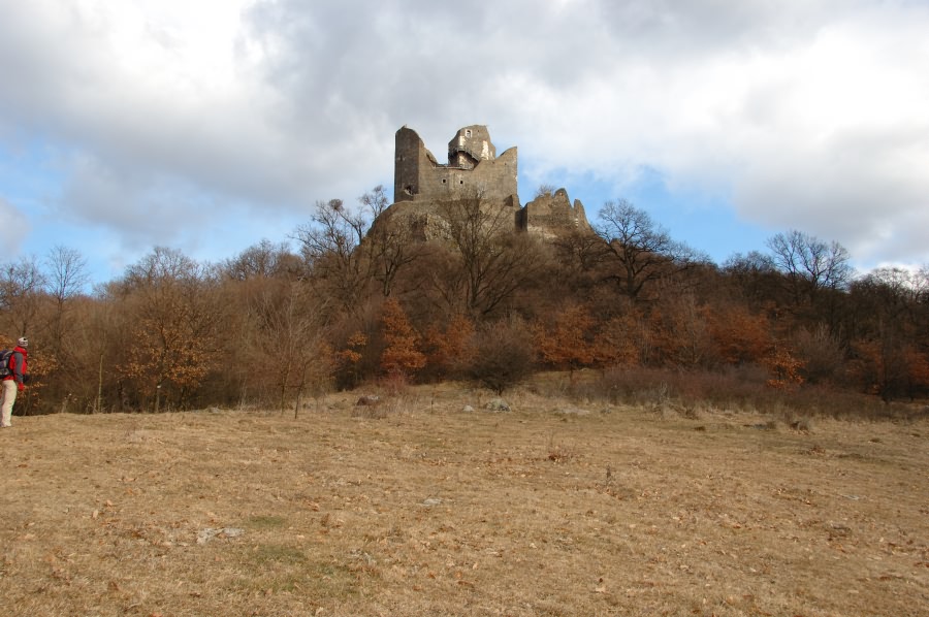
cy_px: 308
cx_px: 464
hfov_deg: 62.0
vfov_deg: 43.5
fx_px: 773
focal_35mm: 30
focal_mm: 20
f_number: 9
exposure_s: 1/250
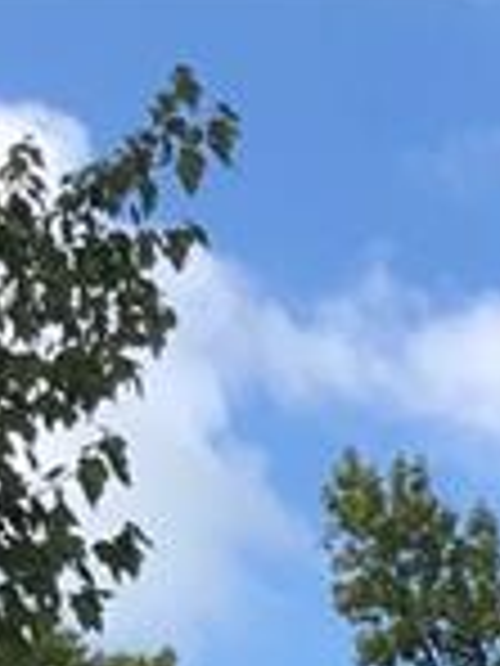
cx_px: 1041
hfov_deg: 9.5
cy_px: 1701
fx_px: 2793
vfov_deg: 11.0
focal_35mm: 145
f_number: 1.8
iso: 20
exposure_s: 1/1520
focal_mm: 3.99
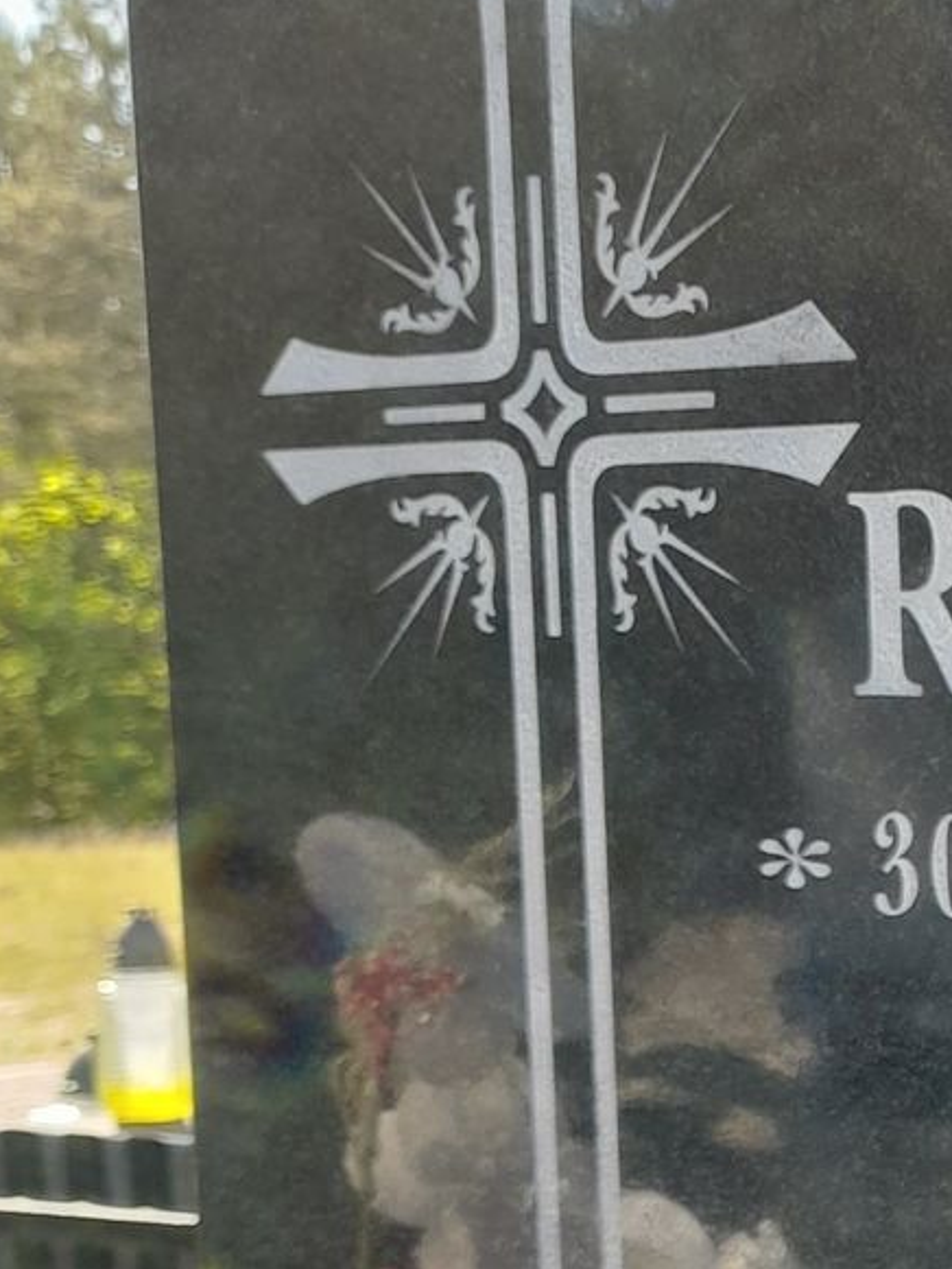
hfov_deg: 15.2
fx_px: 3152
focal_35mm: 86
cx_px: 1616
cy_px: 1151
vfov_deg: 22.2
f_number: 2
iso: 20
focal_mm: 4.6
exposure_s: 1/100
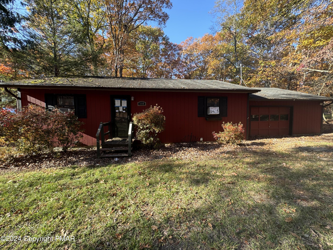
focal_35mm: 14
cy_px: 125
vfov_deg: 85.7
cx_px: 166
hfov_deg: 102.1
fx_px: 135
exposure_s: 1/169
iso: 40
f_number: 2.2
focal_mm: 2.22
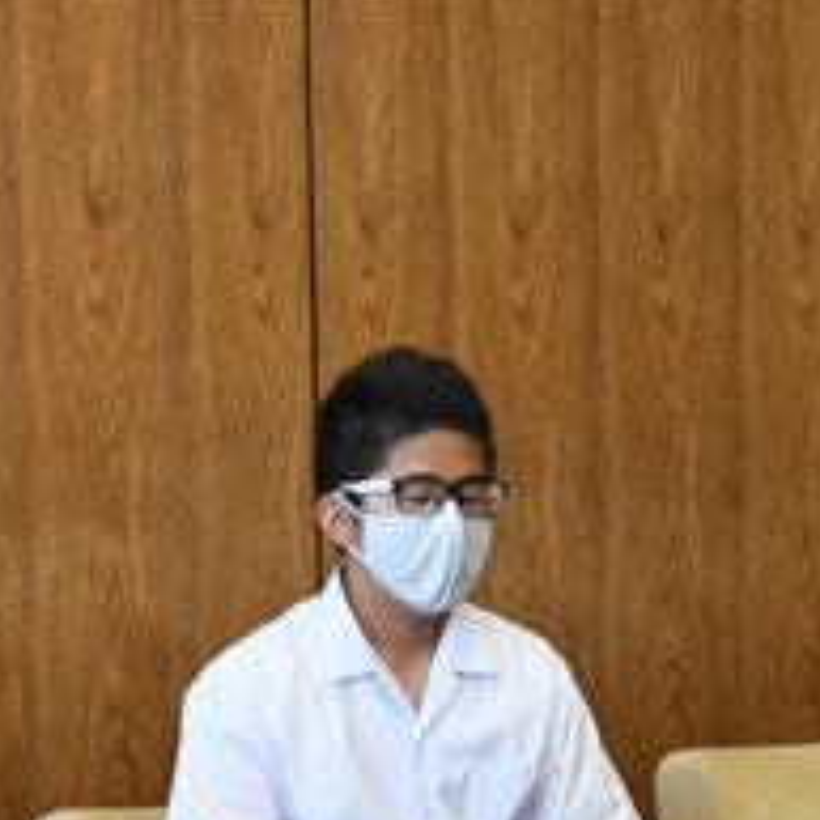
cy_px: 699
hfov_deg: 12.0
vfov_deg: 12.0
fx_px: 3886
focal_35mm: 145
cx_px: 404
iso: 1600
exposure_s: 1/160
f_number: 7.1
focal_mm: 44
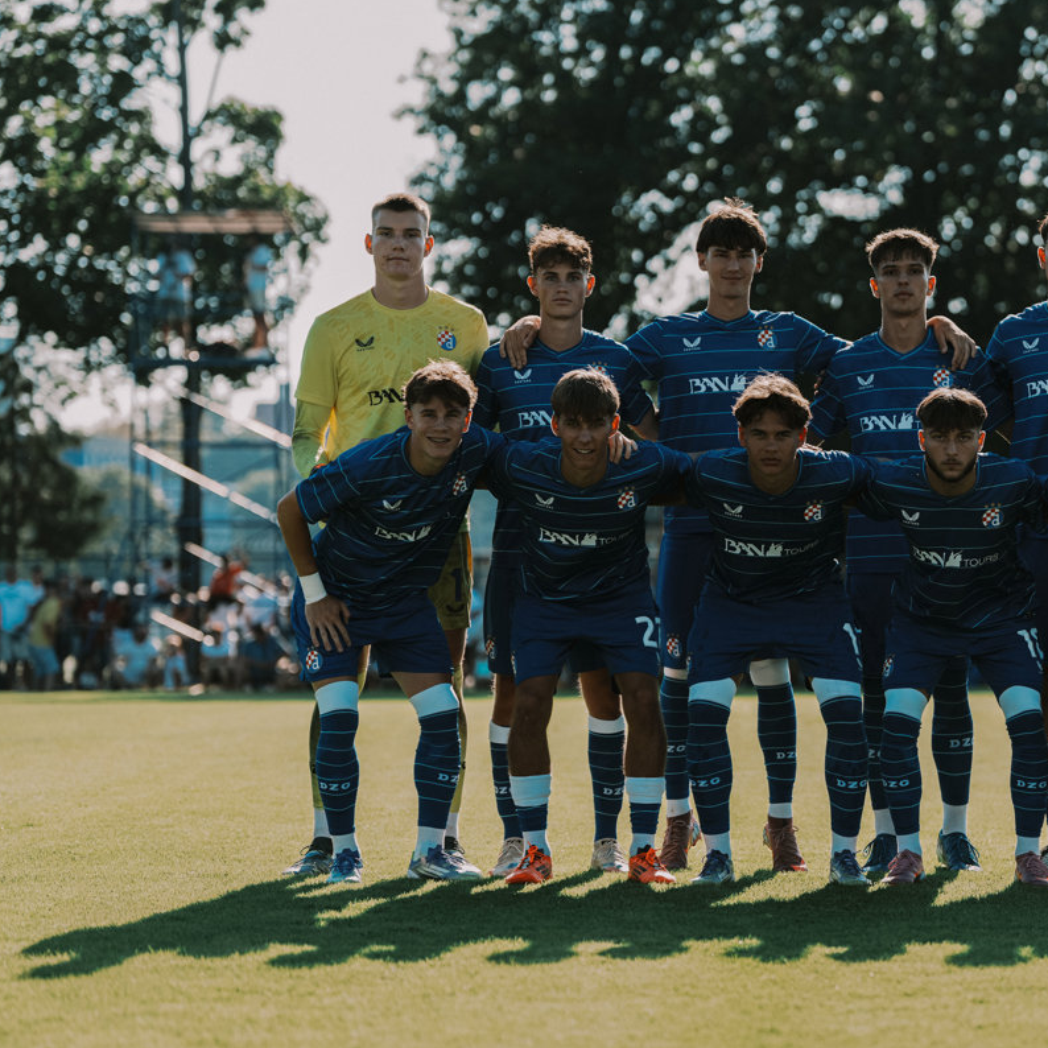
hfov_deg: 12.0
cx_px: 762
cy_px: 522
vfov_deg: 12.0
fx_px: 4967
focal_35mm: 145
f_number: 2.8
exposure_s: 1/1000
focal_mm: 113
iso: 100
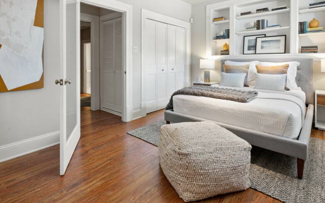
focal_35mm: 20
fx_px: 177
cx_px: 156
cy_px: 63
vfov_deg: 58.0
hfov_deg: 85.0
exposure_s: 1/4
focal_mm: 15
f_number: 11
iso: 400
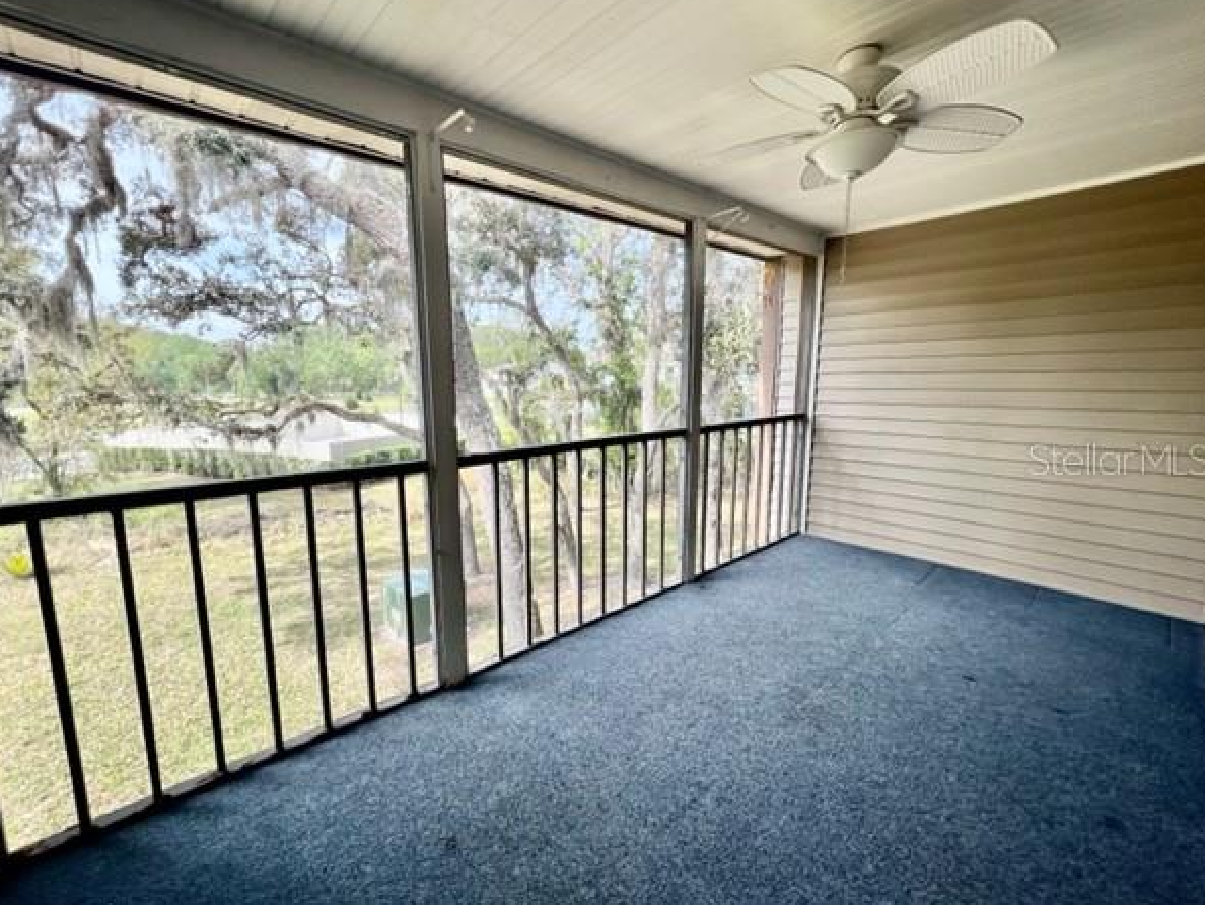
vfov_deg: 85.7
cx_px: 570
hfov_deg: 101.9
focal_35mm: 14
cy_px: 459
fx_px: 488
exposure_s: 1/236
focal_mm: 1.57
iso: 32
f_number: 1.8
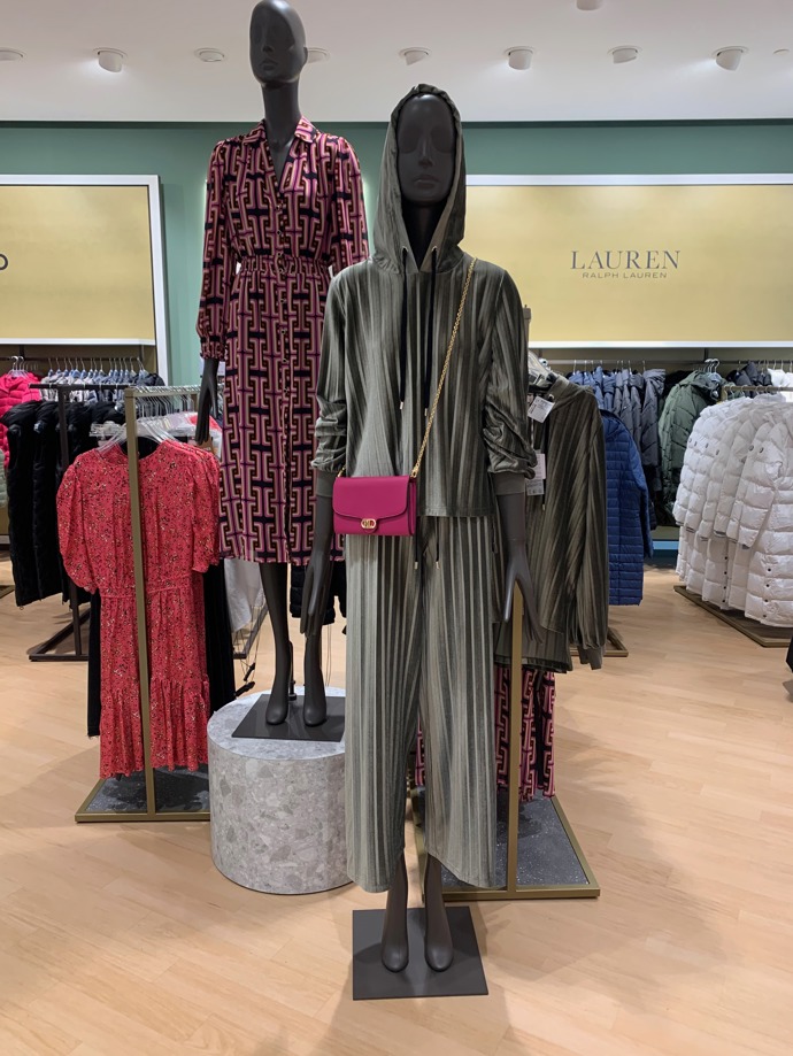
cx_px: 396
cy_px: 528
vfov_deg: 67.3
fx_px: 794
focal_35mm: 26
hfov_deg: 53.1
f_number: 1.8
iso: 100
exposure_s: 1/98
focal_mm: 4.25
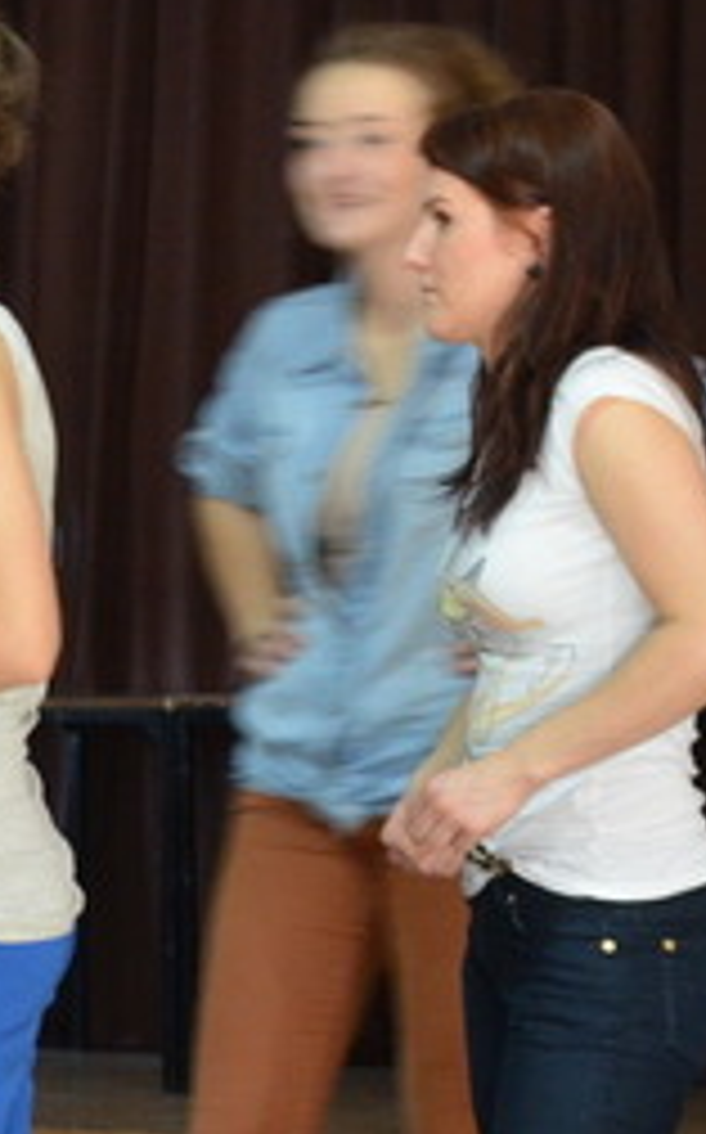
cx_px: -450
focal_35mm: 198
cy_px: 900
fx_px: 6109
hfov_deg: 6.5
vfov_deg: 10.6
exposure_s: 1/10
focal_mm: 46
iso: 1600
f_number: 5.6
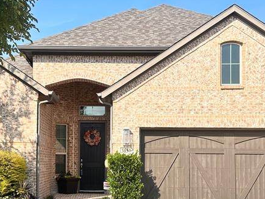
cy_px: 137
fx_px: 436
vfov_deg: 25.5
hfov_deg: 33.5
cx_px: 92
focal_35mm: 57
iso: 80
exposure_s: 1/3356
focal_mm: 6.86
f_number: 1.78
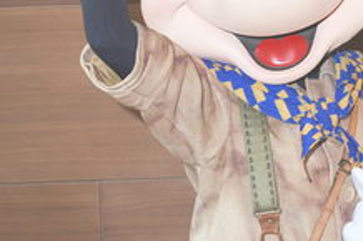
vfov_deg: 7.9
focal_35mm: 172
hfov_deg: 11.5
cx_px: 544
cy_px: 3
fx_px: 1733
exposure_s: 1/125
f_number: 4
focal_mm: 50
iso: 800
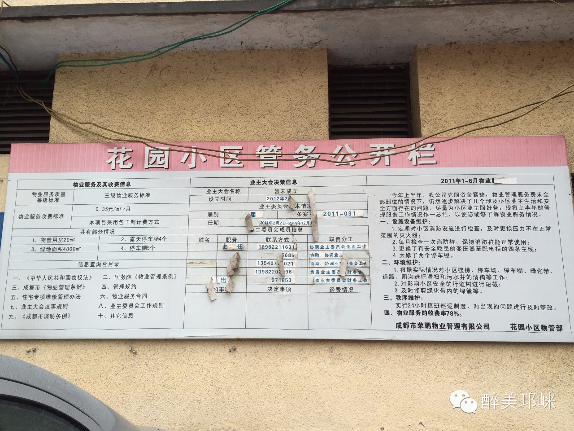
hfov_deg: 61.7
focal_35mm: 29
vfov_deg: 48.2
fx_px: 481
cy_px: 216
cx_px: 287
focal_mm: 4.15
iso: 32
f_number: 2.2
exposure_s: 1/141
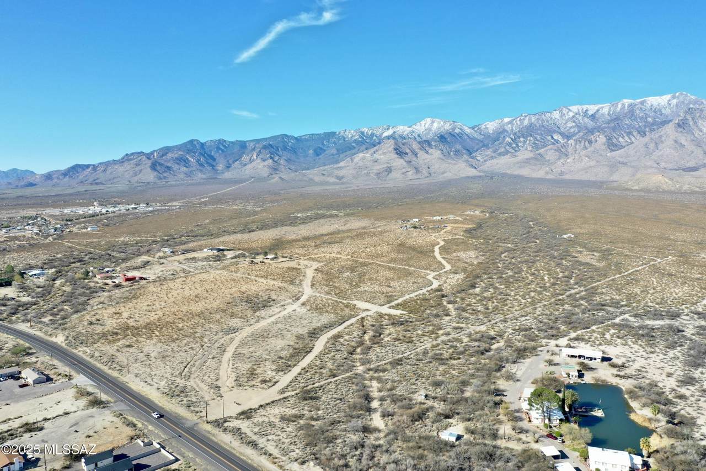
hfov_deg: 65.5
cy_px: 236
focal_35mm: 28
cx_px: 353
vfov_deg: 46.4
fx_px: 549
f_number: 5
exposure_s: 1/320
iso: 100
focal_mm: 10.26
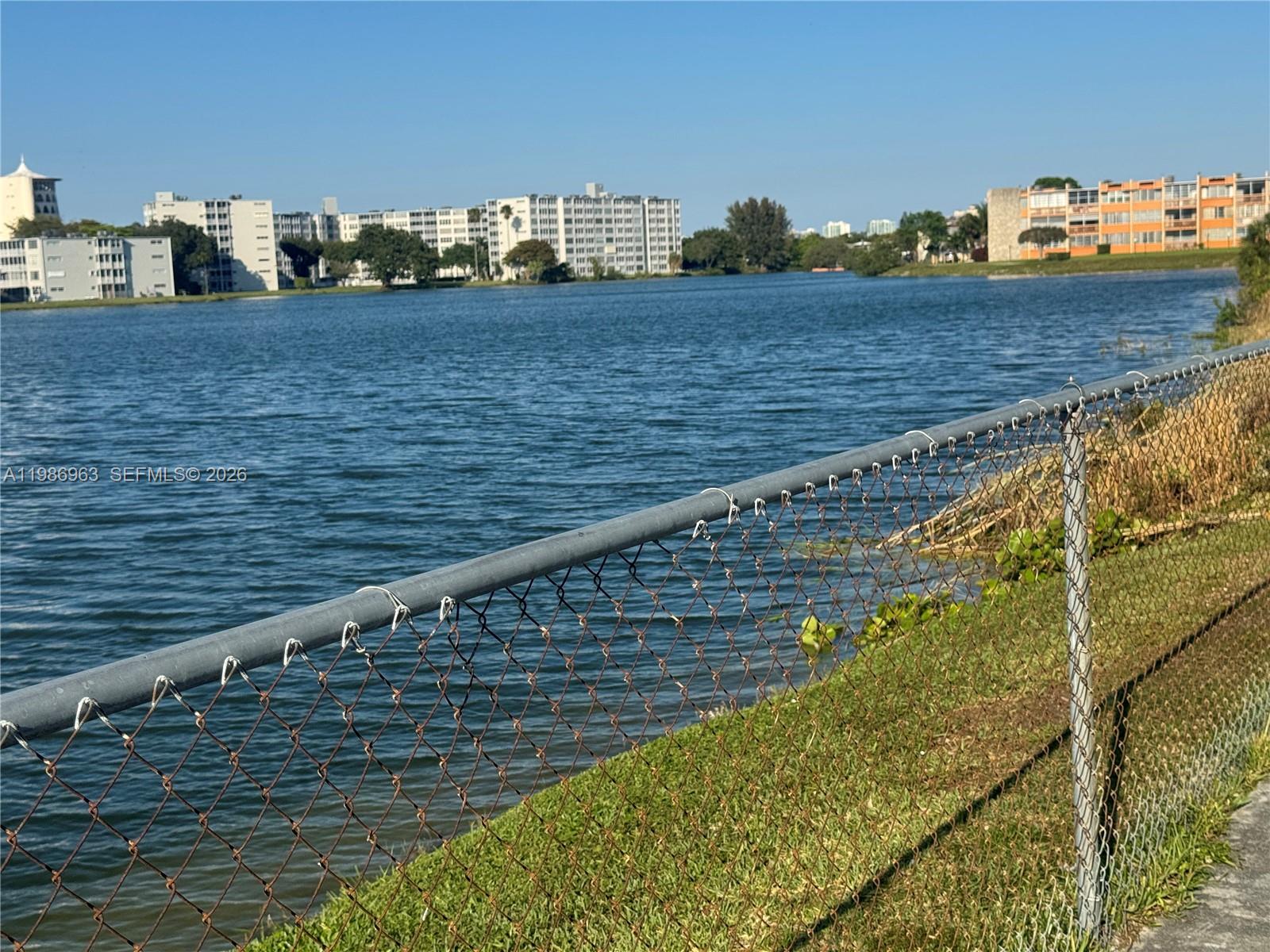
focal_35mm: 48
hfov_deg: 39.7
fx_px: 1761
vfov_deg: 30.3
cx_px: 635
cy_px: 476
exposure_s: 1/5376
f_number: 1.78
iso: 64
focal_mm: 6.76
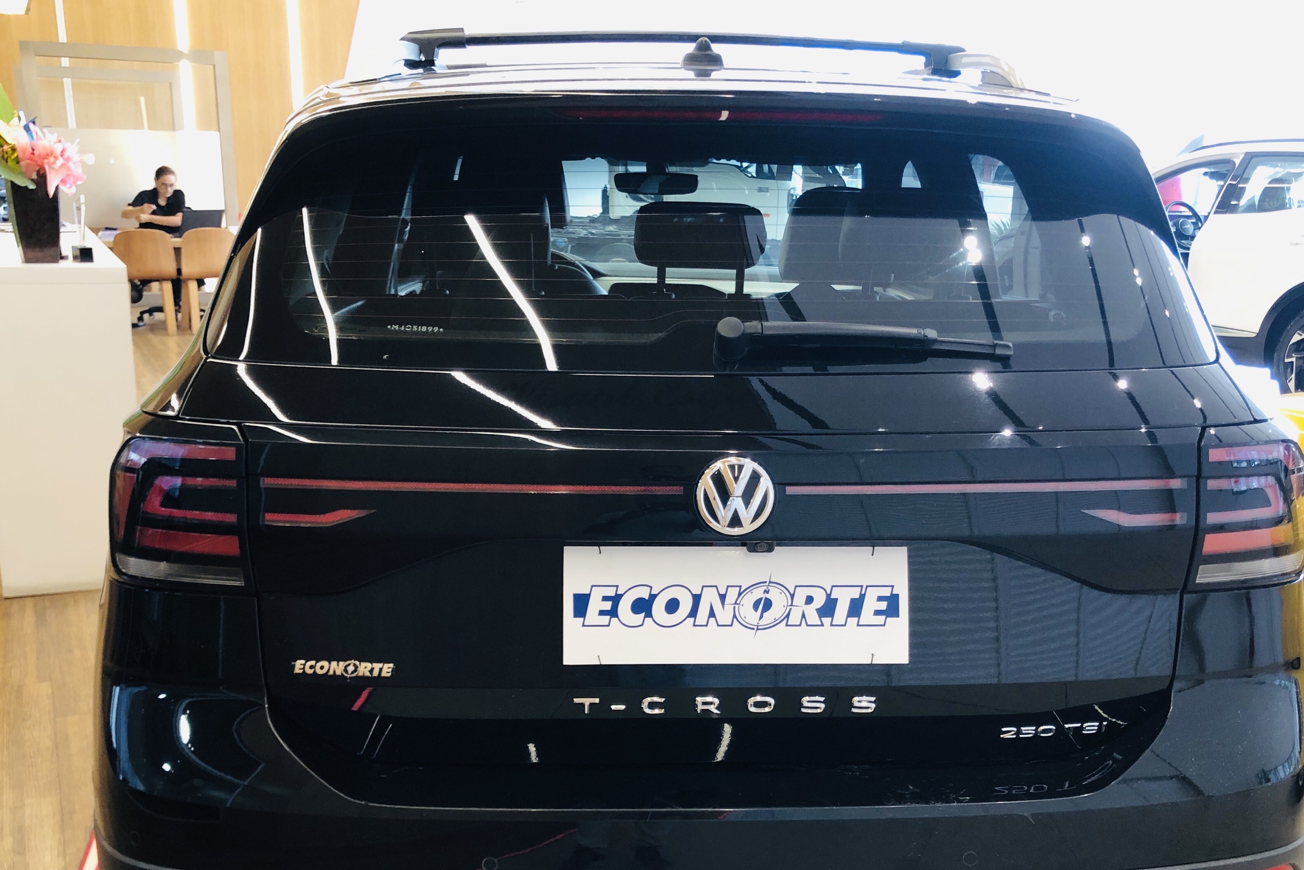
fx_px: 1340
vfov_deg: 35.6
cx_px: 694
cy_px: 573
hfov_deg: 51.8
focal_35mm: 37
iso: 40
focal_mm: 3.99
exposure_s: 1/15
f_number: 1.8
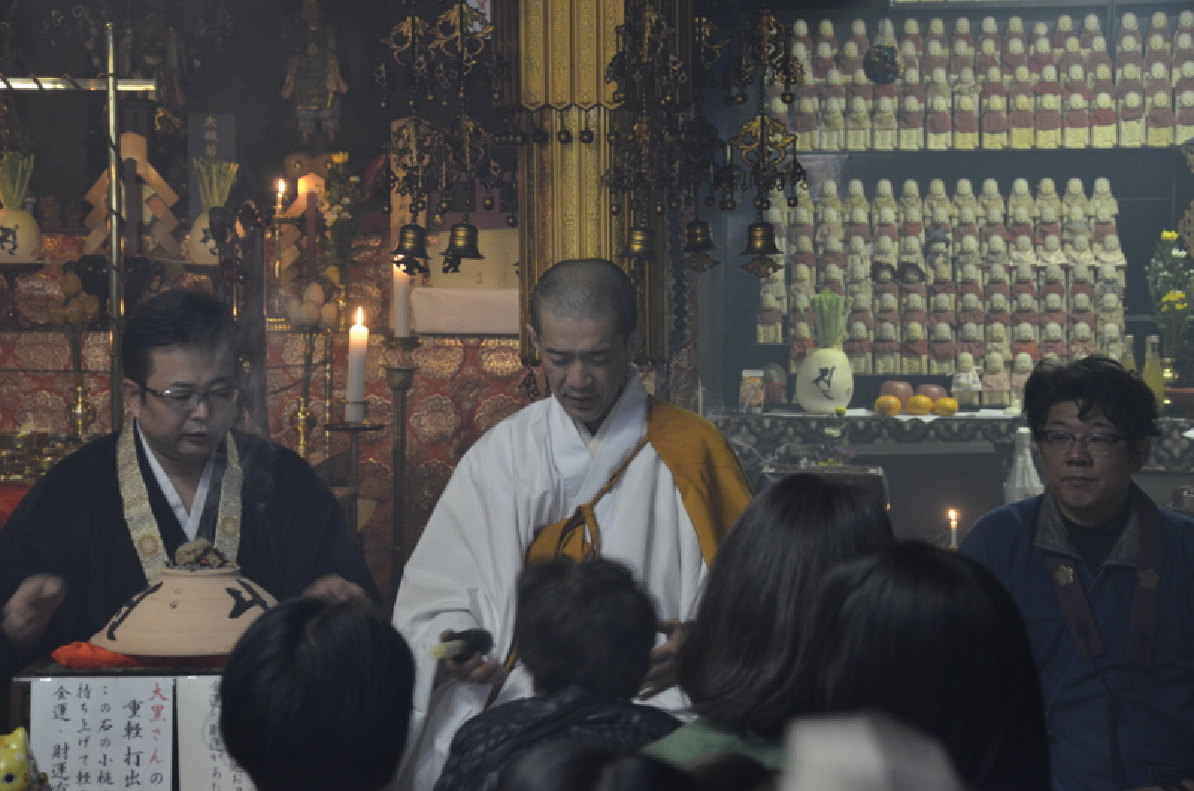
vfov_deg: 13.8
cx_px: 597
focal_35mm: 99
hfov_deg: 20.7
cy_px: 396
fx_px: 3277
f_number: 5.3
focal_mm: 66
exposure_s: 1/15
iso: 1600
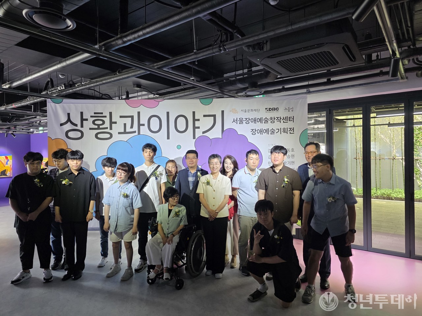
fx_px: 280
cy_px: 158
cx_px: 211
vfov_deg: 58.9
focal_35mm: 23
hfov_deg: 73.9
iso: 400
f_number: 1.7
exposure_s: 1/120
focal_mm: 6.3
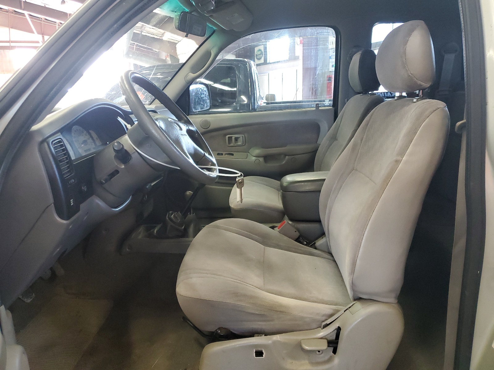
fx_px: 371
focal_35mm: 26
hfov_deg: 67.3
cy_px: 185
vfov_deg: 53.1
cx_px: 247
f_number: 1.5
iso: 344
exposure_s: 1/60.2
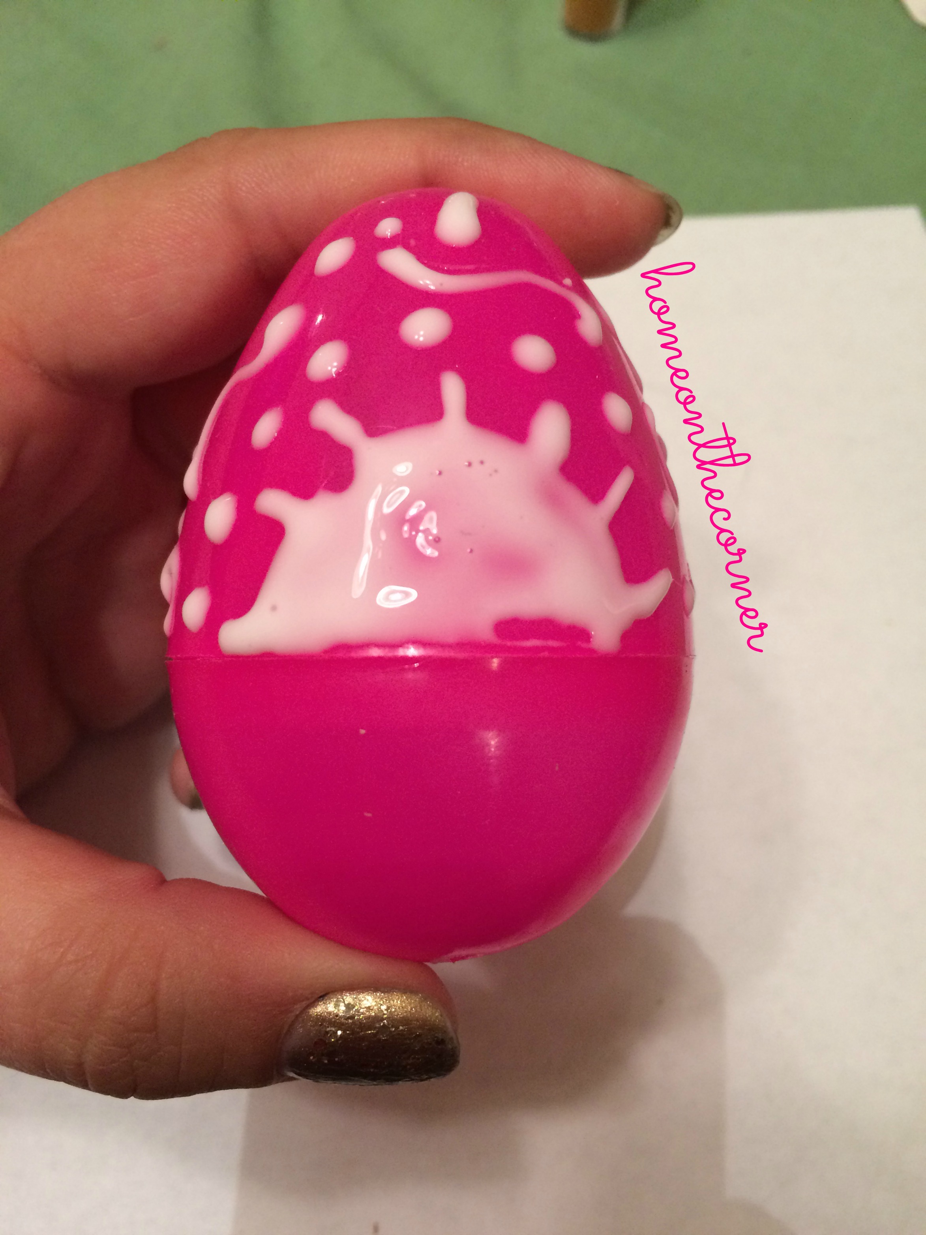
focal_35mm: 29
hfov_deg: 48.2
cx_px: 463
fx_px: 1034
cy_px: 618
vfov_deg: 61.7
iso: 160
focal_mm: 4.15
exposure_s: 1/30
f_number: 2.2
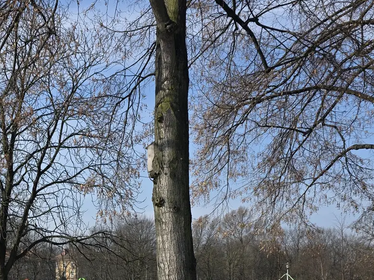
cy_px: 280
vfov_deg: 24.5
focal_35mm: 57
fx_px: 616
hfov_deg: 31.6
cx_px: 15
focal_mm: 6.3
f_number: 1.7
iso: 80
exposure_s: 1/5017
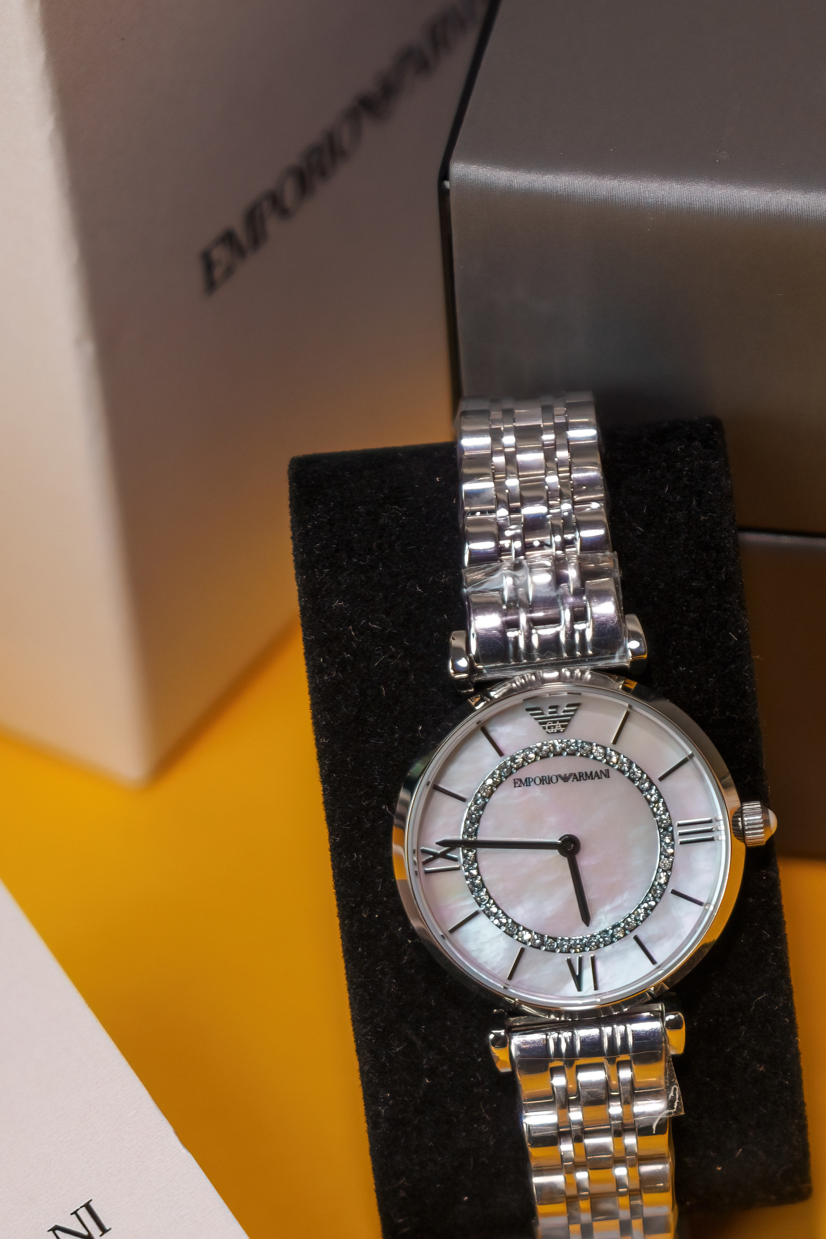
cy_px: 844
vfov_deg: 12.8
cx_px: 570
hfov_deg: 8.6
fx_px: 5506
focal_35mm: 160
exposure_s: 1/60
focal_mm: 70
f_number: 4
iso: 160
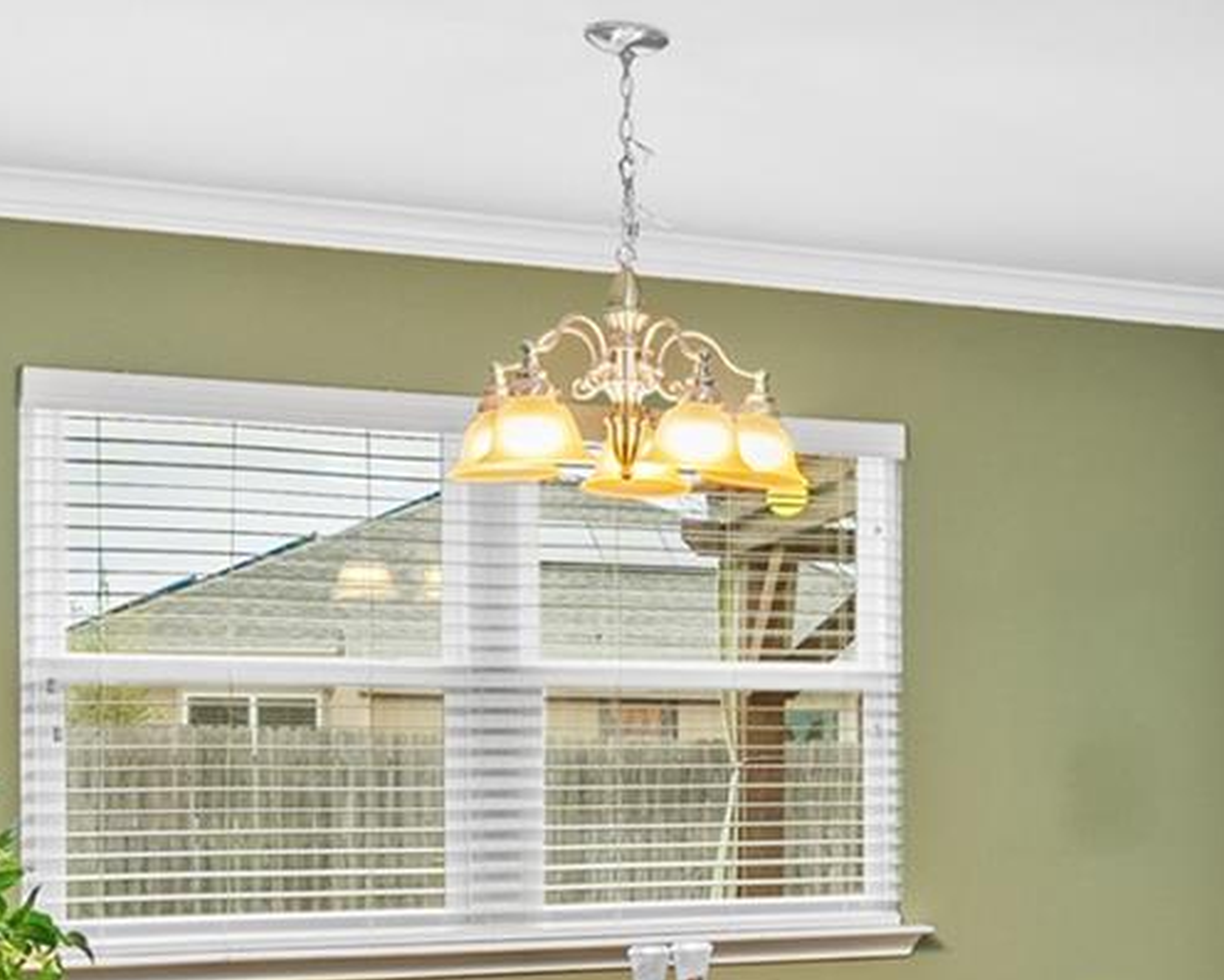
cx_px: 1372
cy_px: 754
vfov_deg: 24.3
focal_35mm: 62
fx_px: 2246
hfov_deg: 27.6
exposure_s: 1.6
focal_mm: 16
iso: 640
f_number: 10
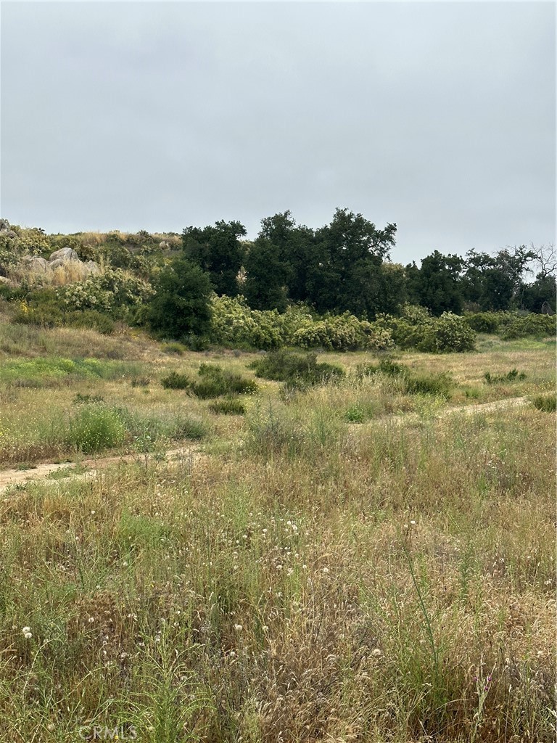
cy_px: 372
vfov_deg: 39.7
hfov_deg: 30.3
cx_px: 278
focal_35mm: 48
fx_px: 1030
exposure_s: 1/1613
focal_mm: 6.86
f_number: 1.78
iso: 64
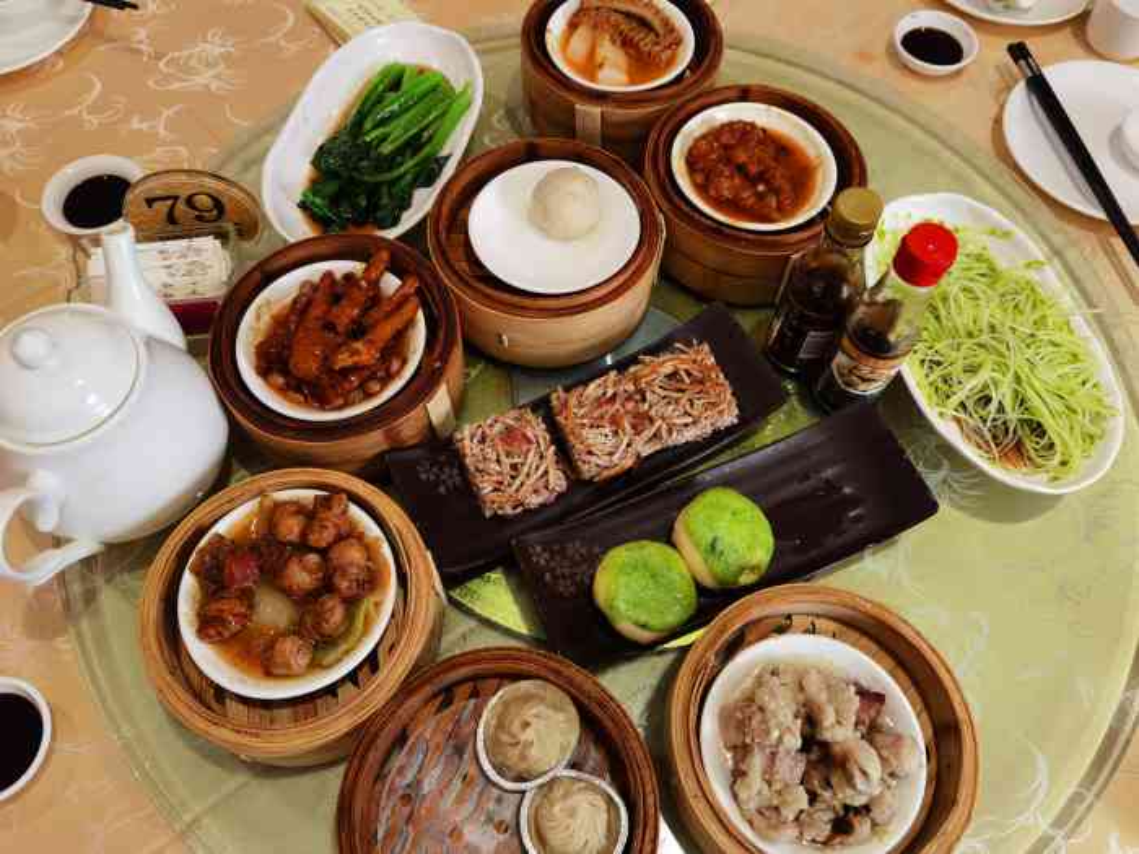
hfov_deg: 65.3
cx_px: 570
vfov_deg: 51.4
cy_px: 427
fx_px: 888
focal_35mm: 27
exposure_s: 1/100
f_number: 1.9
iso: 125
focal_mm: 6.71
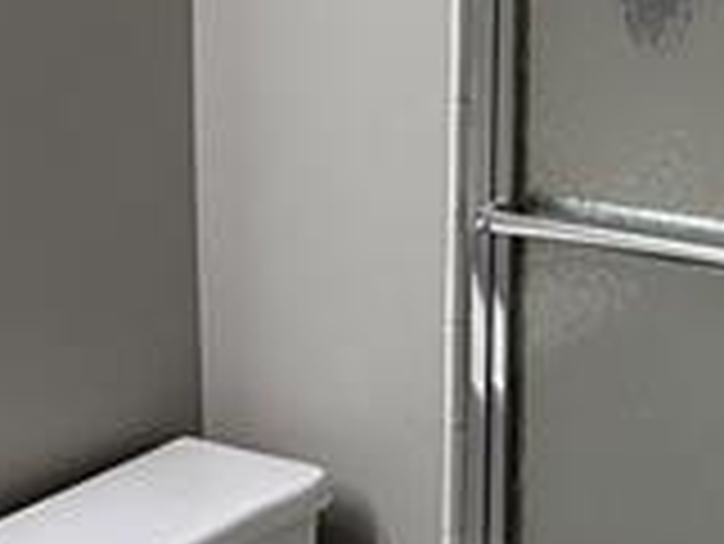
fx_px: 1863
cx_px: 477
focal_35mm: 89
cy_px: 238
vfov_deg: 16.6
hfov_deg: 21.9
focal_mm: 2.22
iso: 125
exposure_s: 1/120
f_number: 2.2
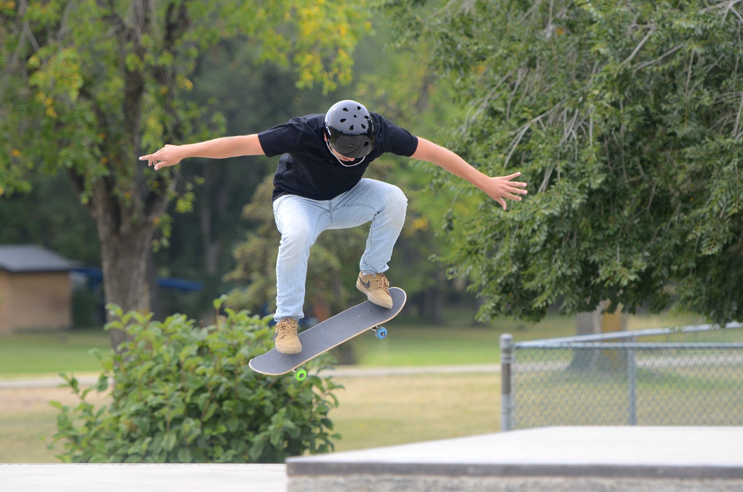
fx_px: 4171
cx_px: 372
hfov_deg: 10.2
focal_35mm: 202
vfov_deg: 6.8
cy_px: 246
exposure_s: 1/800
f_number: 2.8
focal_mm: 135
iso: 200
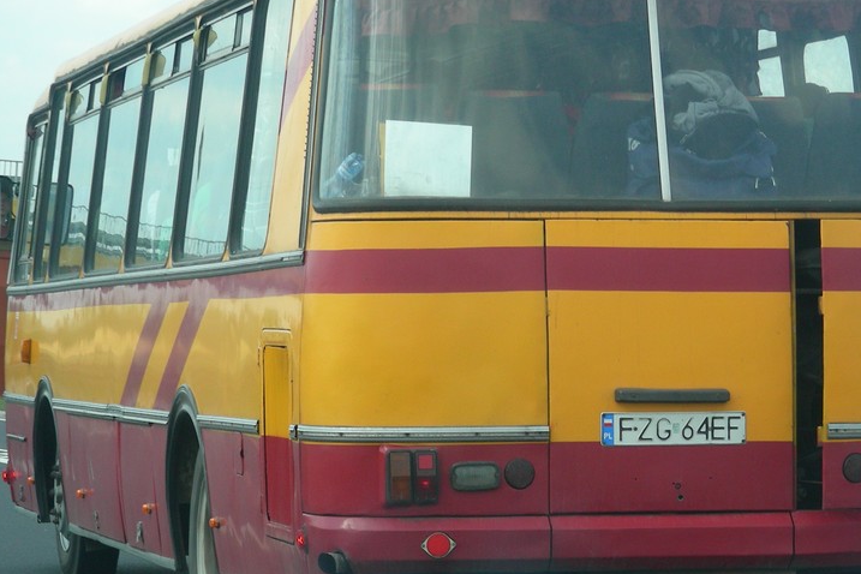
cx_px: 537
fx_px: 3994
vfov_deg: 8.2
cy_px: 290
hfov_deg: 12.3
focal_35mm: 167
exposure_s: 1/240
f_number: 4
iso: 50
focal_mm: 21.3
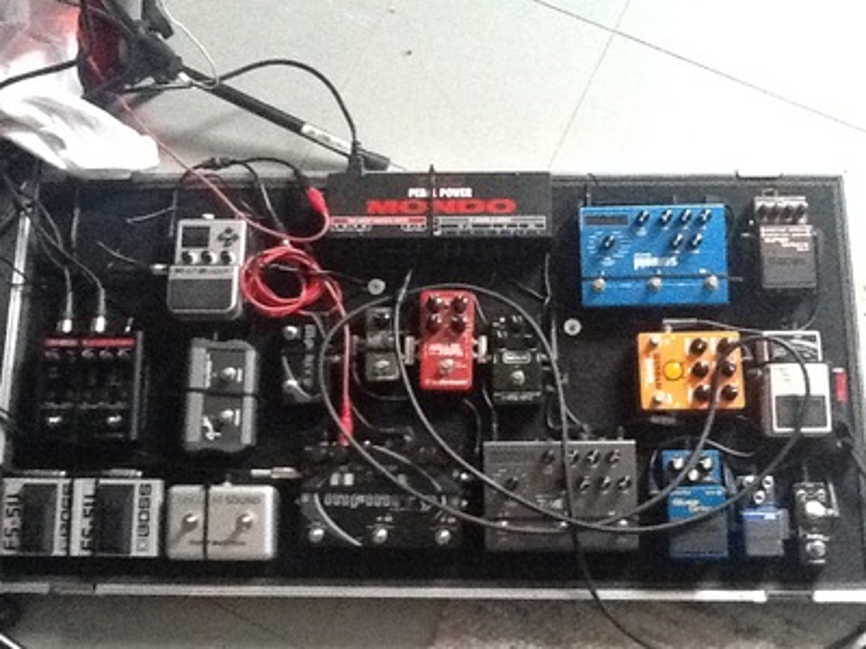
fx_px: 1101
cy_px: 324
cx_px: 433
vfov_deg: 32.9
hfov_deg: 42.9
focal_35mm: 44
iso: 640
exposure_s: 1/15
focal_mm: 2.03
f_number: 2.4
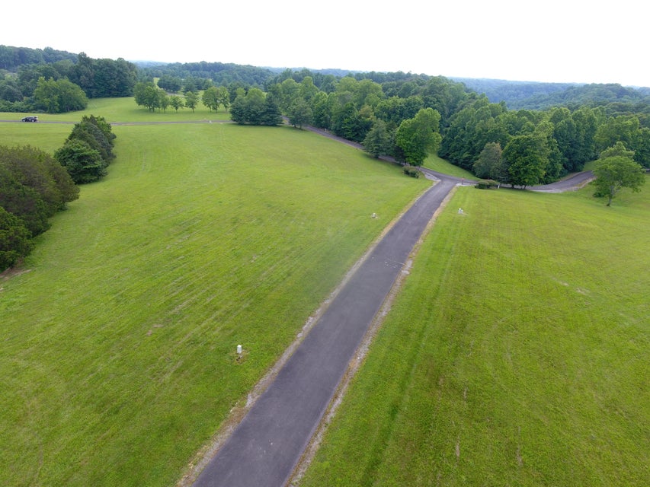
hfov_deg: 81.7
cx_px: 325
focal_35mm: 20
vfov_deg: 66.0
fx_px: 376
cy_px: 244
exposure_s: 1/256
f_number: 2.8
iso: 100
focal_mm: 3.61
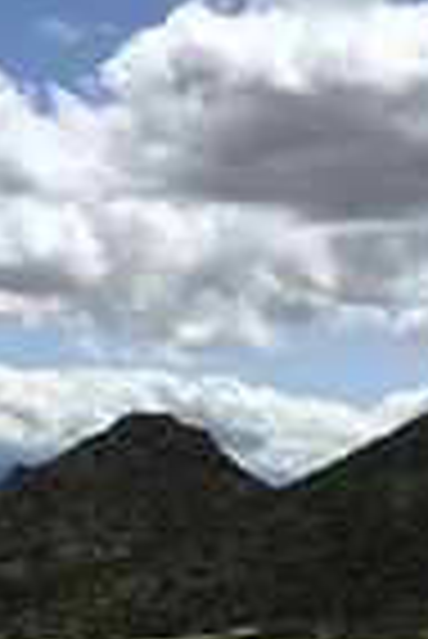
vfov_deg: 18.5
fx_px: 1814
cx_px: 5
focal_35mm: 102
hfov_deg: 13.3
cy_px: 850
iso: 25
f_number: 2.2
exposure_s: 1/3077
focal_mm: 4.15
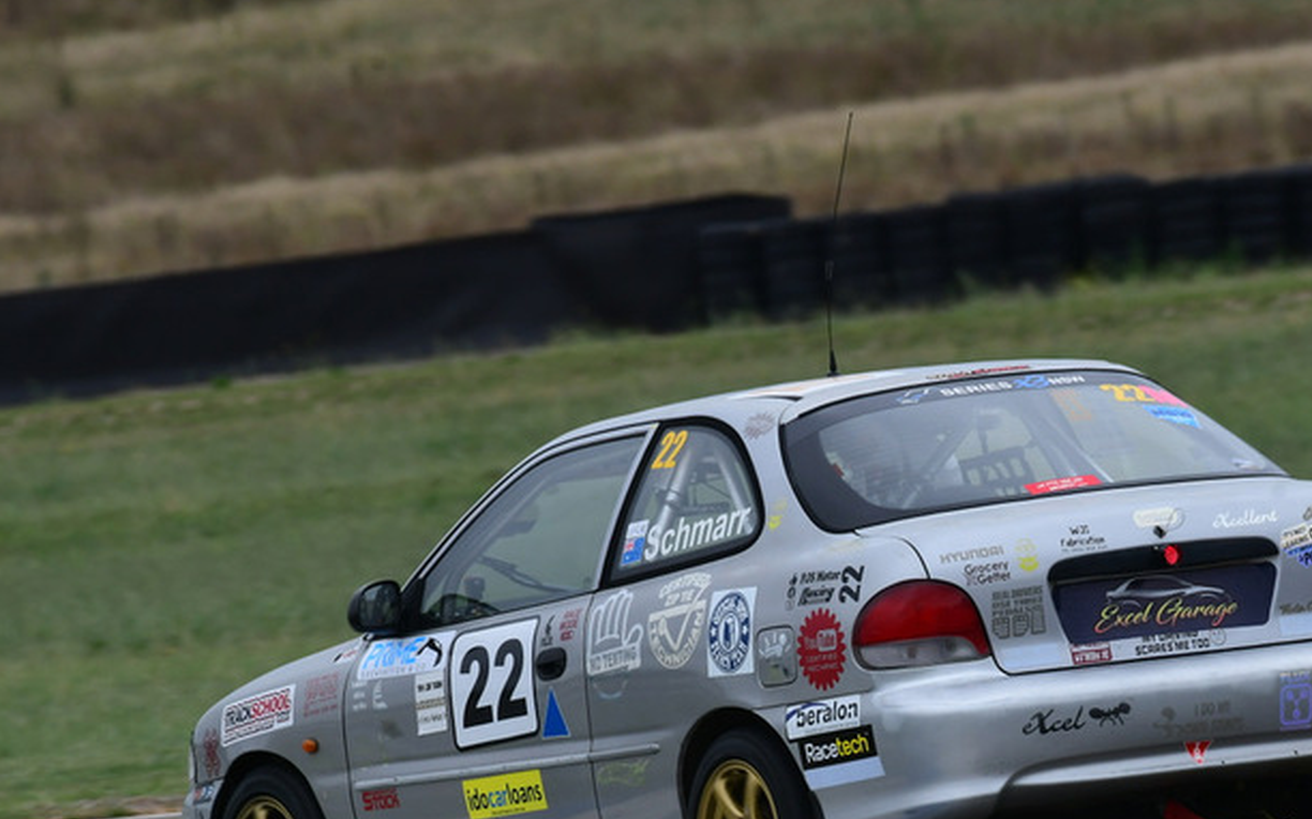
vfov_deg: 1.4
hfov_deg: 2.2
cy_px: 523
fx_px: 34313
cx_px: 834
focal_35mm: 960
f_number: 13
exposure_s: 1/640
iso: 640
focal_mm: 480
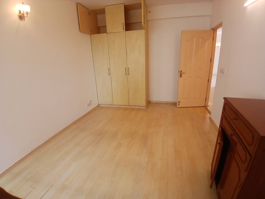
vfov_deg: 74.7
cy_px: 100
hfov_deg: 91.0
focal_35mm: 17
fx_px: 130
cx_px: 132
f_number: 2.2
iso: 64
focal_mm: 1.4
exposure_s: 1/50
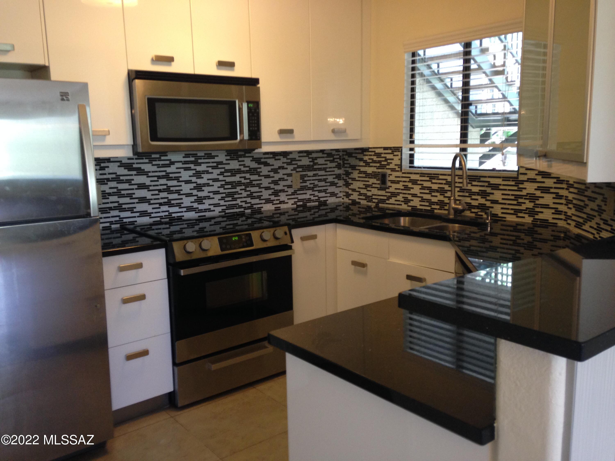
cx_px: 308
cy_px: 230
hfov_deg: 55.4
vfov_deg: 42.9
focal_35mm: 33
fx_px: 586
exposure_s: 1/20
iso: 125
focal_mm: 4.12
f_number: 2.4
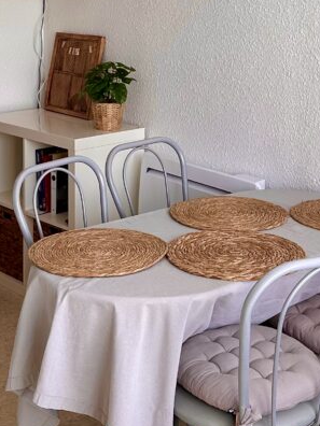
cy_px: 43
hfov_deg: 23.6
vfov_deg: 29.9
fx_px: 764
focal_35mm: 62
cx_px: 187
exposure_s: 1/128
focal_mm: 6.86
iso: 64
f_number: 1.78
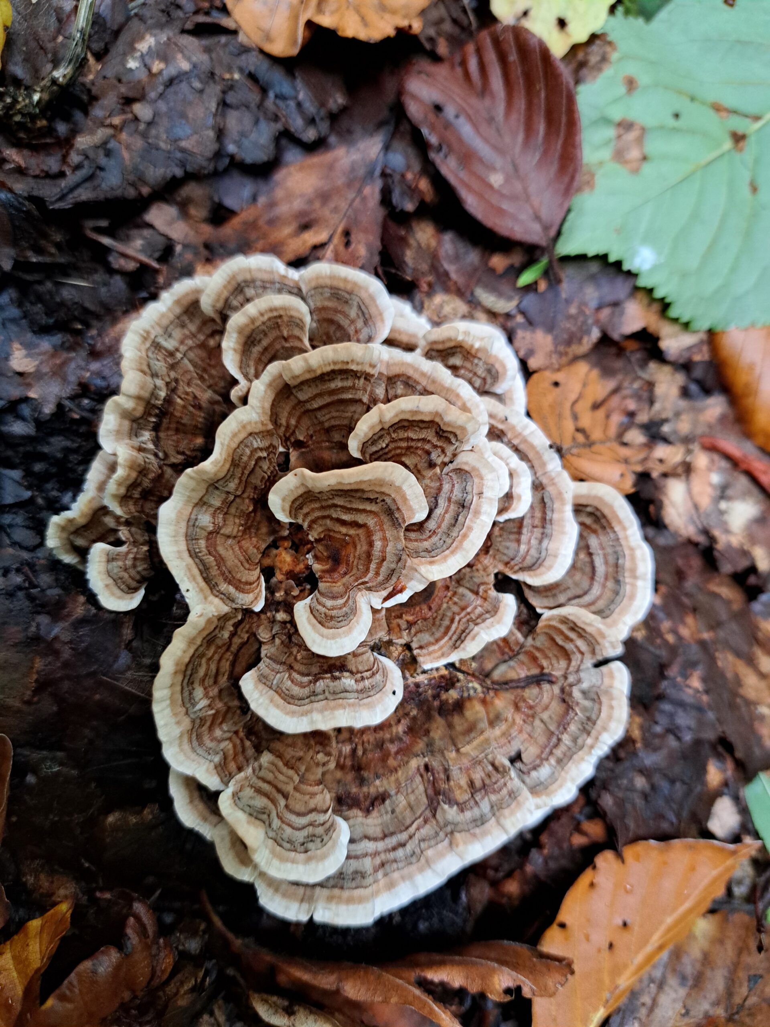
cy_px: 514
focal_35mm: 24
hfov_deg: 56.8
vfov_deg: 71.6
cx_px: 385
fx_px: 712
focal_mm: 5.23
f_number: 1.8
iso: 320
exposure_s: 1/50
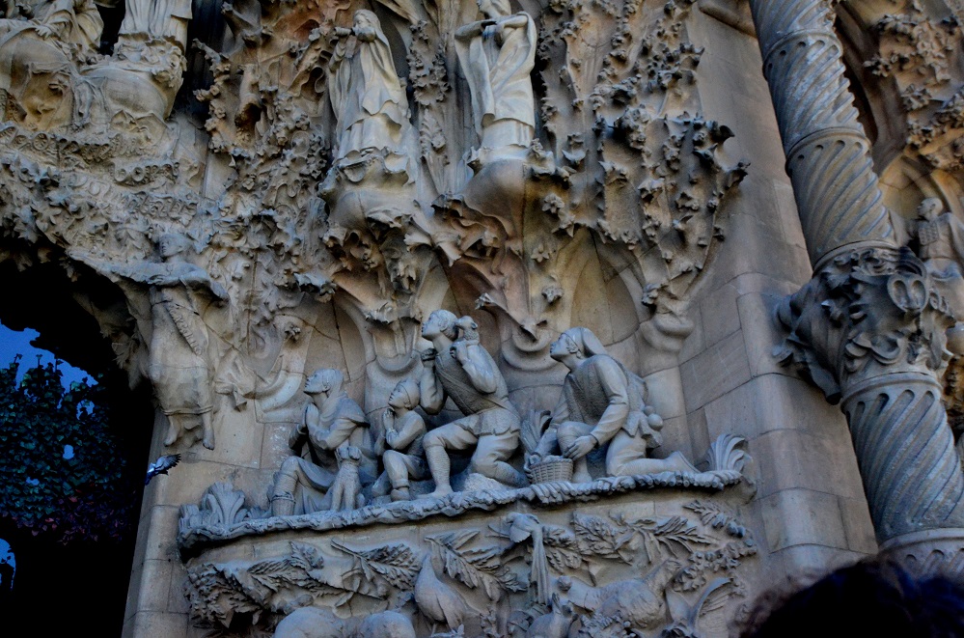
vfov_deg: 36.7
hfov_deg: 53.2
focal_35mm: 36
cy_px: 319
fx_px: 962
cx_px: 482
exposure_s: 1/3200
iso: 3200
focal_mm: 24
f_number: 4.5
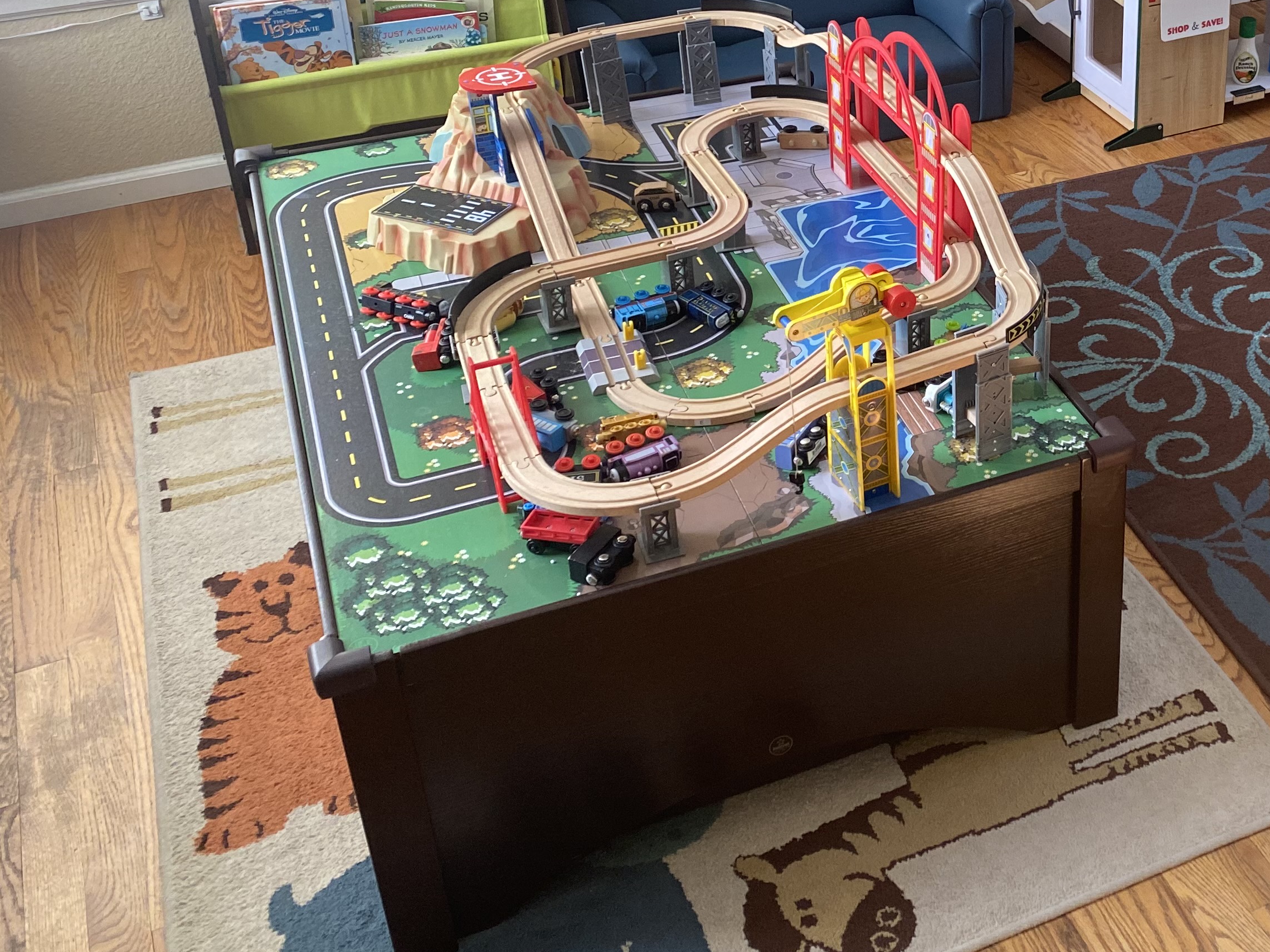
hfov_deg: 38.8
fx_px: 1688
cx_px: 1105
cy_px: 222
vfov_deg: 30.9
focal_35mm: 46
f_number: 1.8
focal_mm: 4.25
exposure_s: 1/62
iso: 125
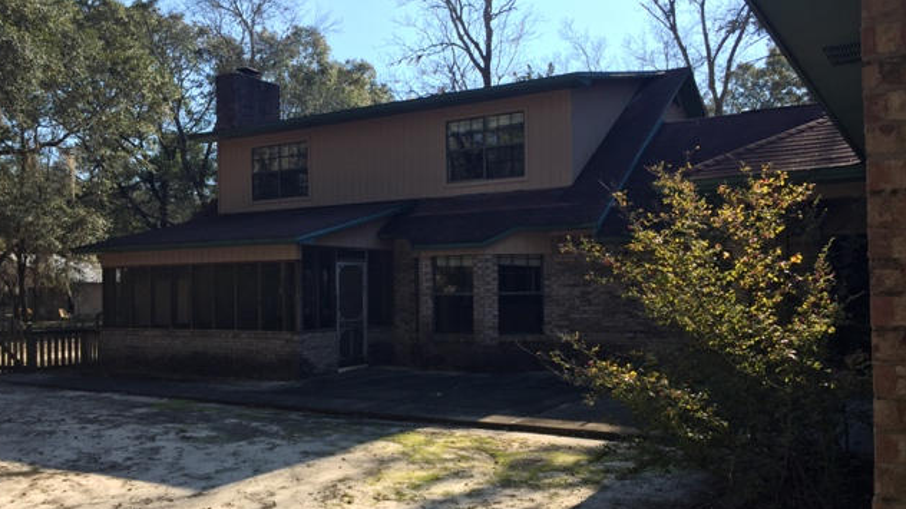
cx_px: 449
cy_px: 285
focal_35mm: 32
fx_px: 768
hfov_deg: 61.0
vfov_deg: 36.6
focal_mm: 4.15
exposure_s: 1/920
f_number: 2.2
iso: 32
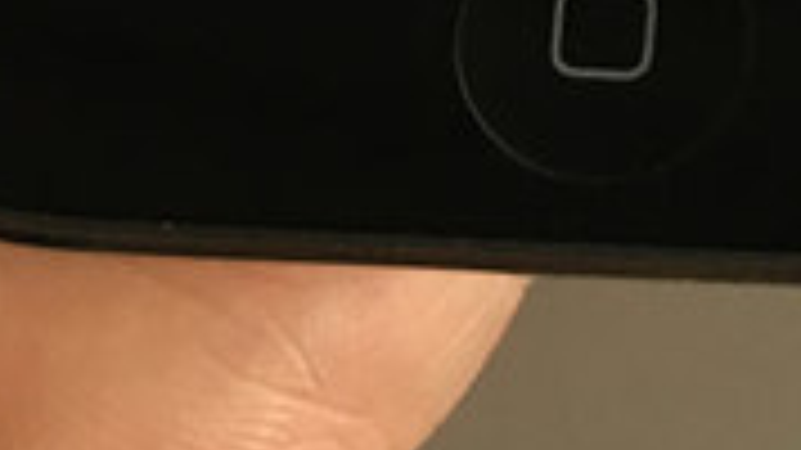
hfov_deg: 14.8
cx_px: 860
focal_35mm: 142
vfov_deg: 6.8
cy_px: -1305
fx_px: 3015
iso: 50
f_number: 2.2
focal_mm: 4.15
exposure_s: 1/17
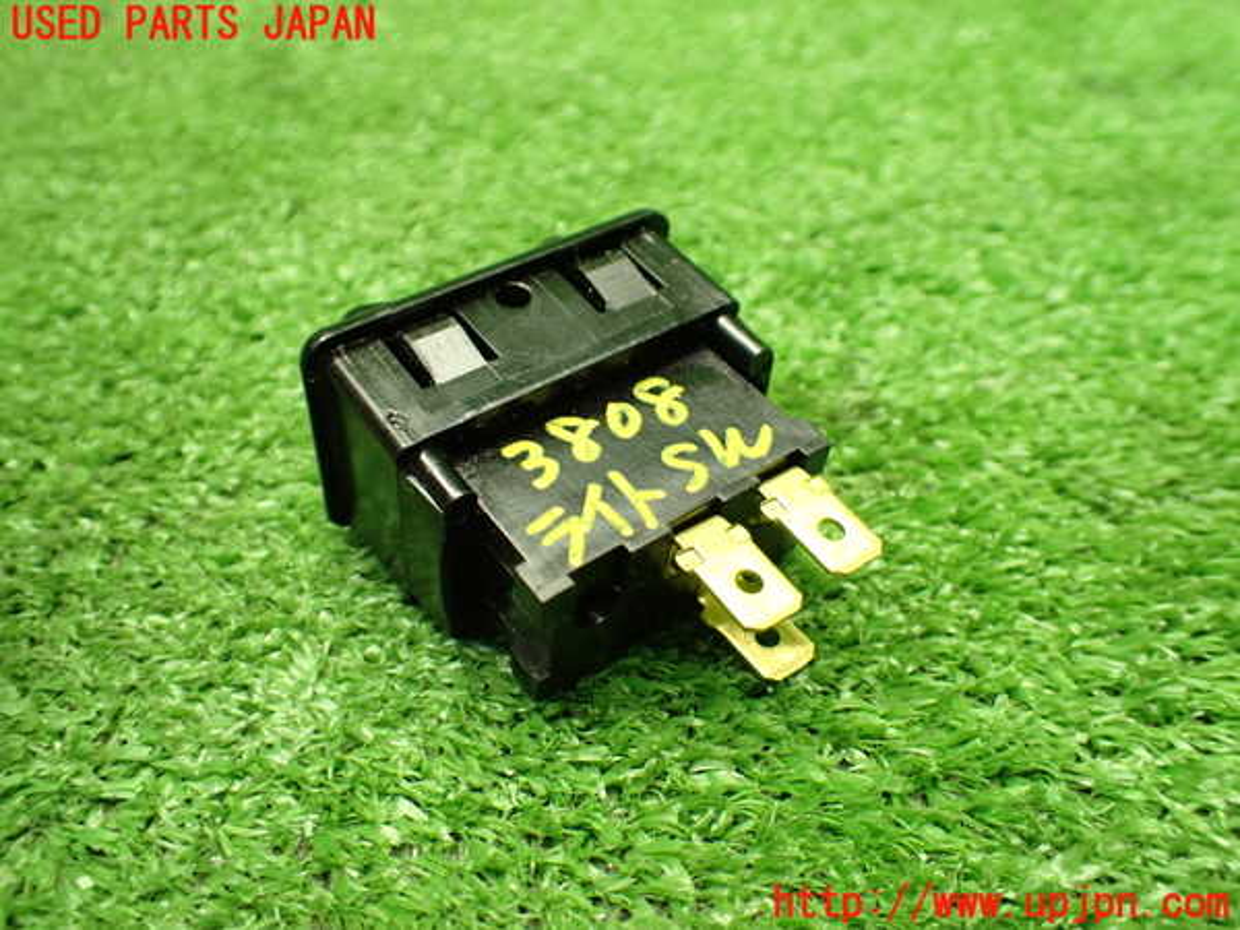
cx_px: 620
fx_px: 1075
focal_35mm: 30
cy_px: 465
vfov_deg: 46.8
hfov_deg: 60.0
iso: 800
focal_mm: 5.4
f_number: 2.3
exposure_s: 1/80
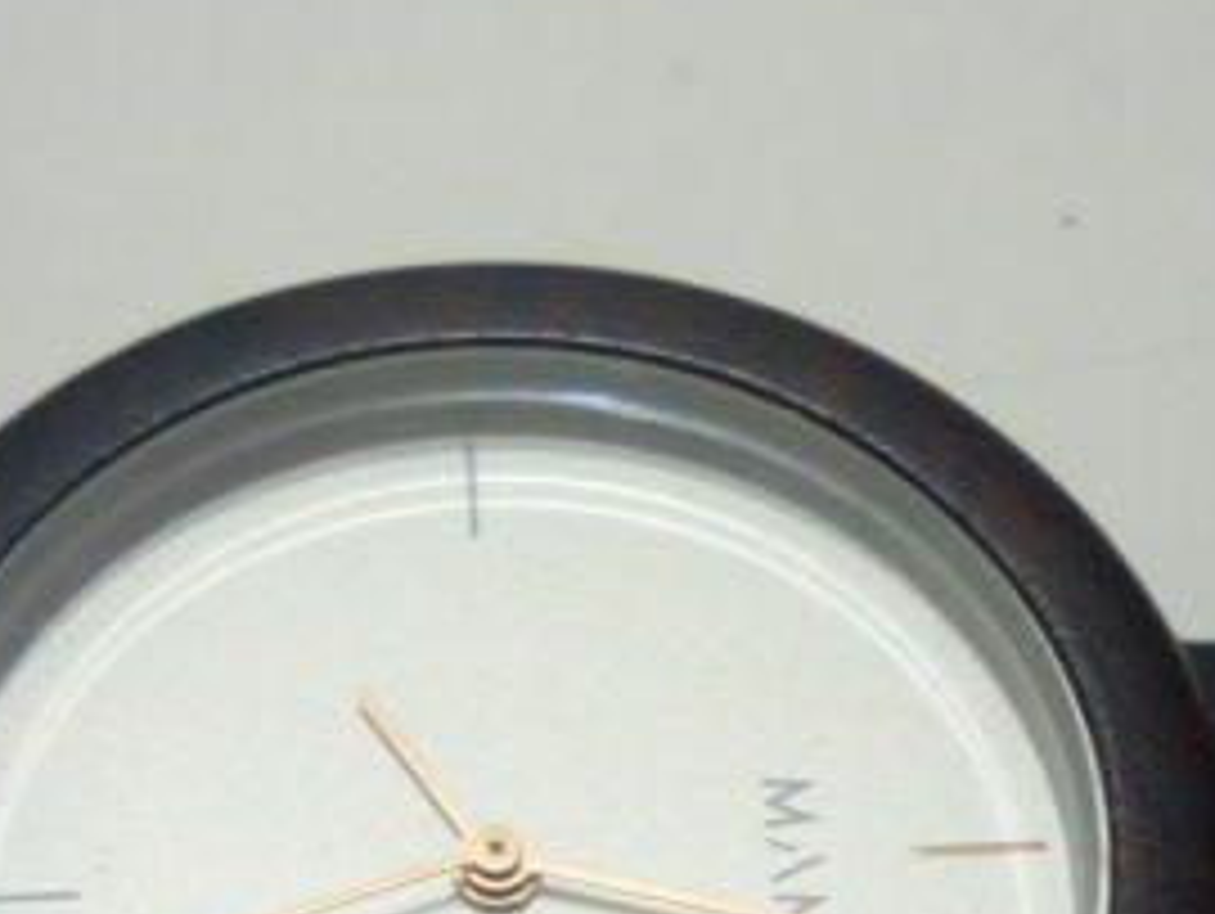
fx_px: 3197
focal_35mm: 91
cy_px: 880
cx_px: 441
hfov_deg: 21.5
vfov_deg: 16.0
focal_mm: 5.2
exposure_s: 1/30
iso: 125
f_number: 3.3
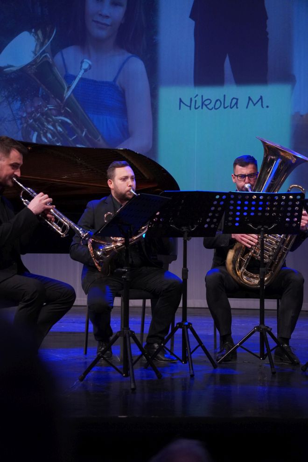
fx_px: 962
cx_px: 154
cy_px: 231
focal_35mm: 75
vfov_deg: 27.0
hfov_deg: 18.2
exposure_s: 1/160
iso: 2000
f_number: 2.8
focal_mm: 50
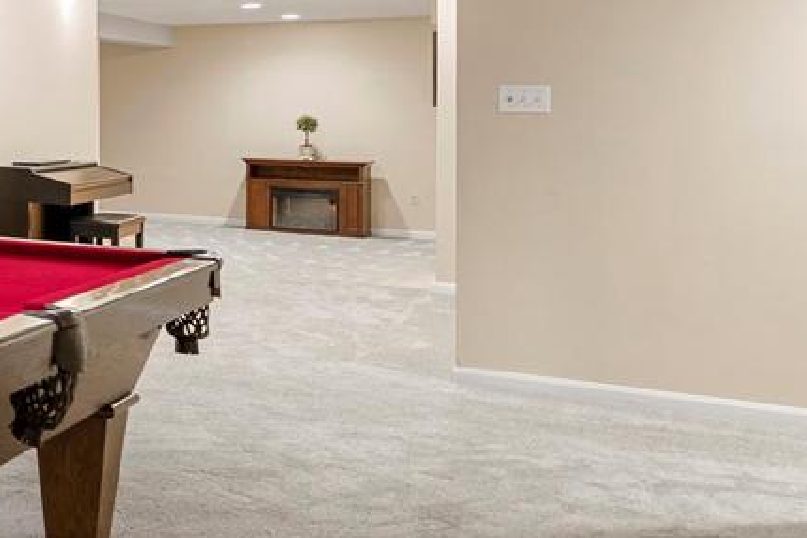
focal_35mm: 47
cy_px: 166
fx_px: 1054
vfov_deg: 28.4
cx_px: -470
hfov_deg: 26.4
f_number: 4
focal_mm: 14
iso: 100
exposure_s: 1/6
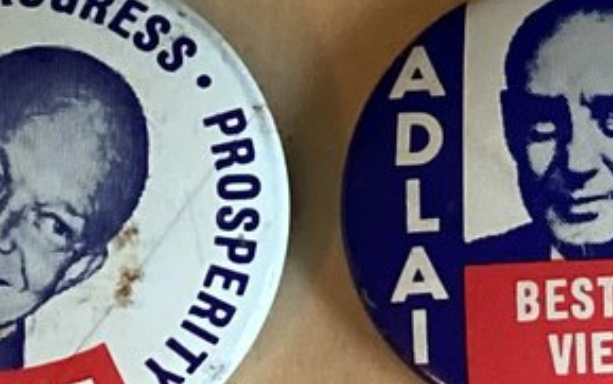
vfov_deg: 7.6
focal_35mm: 172
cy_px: 194
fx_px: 2875
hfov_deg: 10.9
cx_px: 1276
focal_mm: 3.3
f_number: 2.4
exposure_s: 1/50
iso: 250
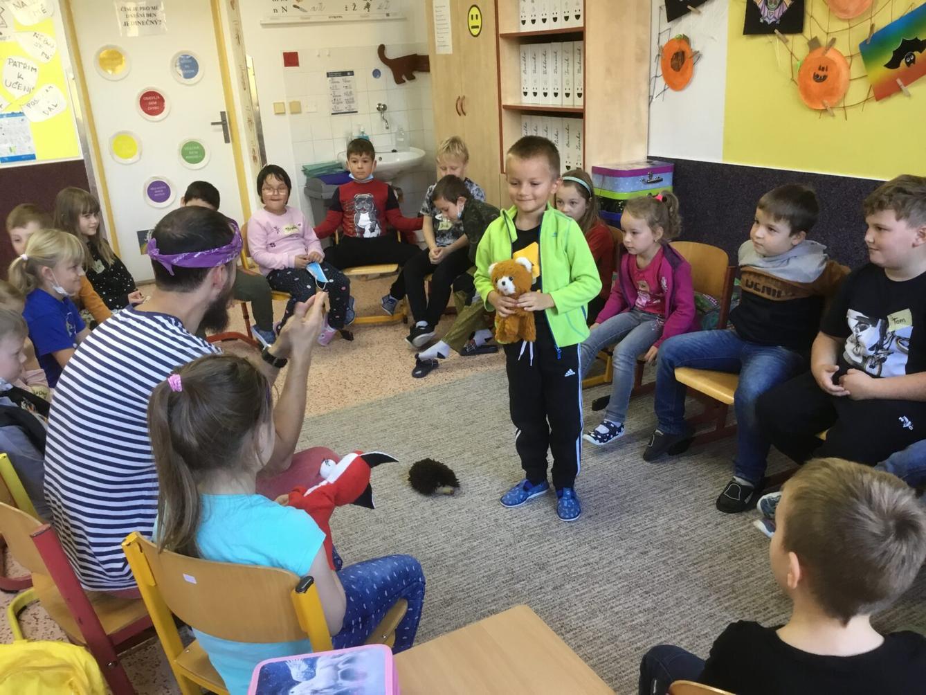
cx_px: 463
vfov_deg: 45.5
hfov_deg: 58.3
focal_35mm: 31
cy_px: 348
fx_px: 829
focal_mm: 3.3
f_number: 2.4
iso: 80
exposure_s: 1/33
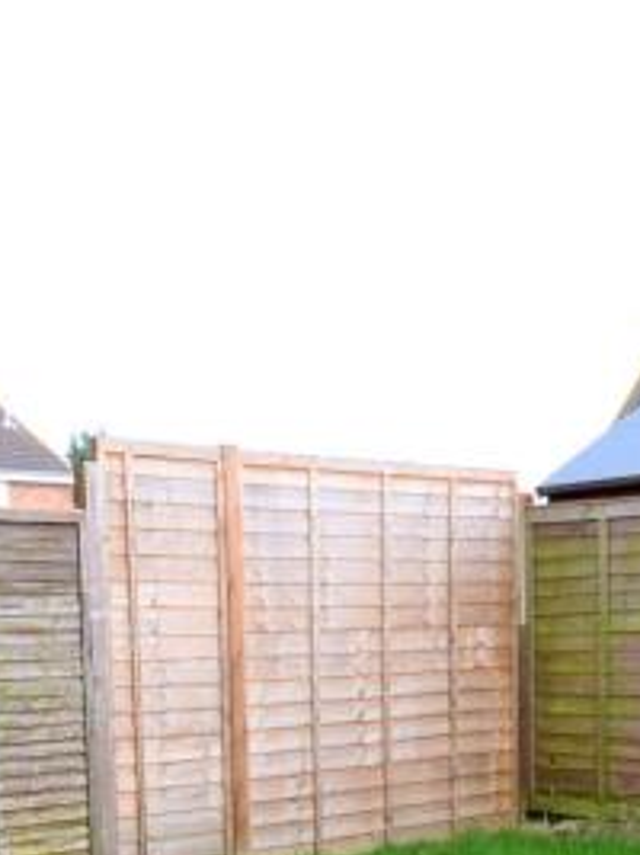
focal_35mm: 61
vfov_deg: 29.7
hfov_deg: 24.1
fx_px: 1501
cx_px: 346
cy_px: 845
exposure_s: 1/125
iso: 400
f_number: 9
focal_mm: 11
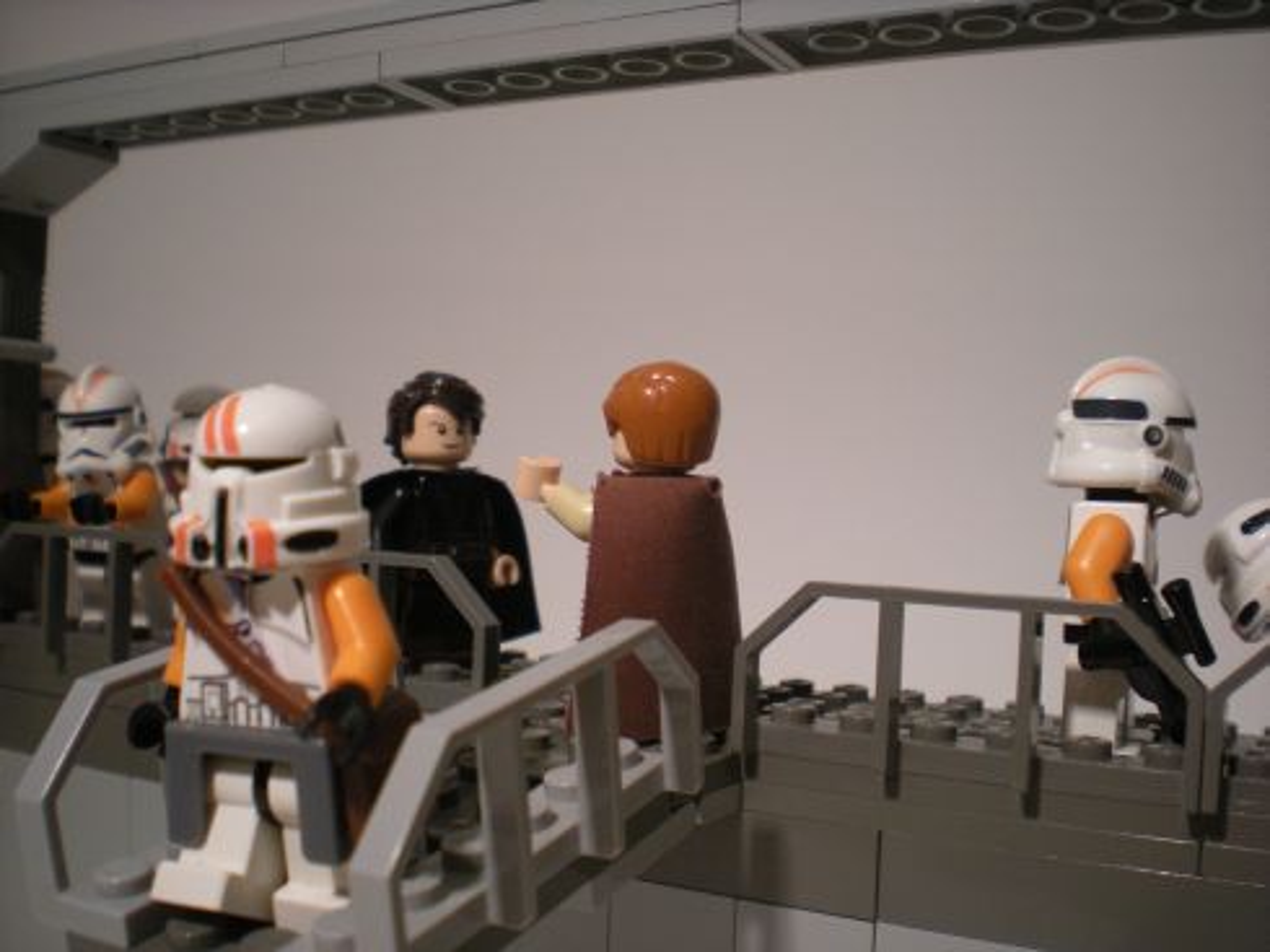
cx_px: 635
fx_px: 1393
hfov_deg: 49.0
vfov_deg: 37.7
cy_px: 476
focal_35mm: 38
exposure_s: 1/68.7
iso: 132
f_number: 3.1
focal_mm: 6.3
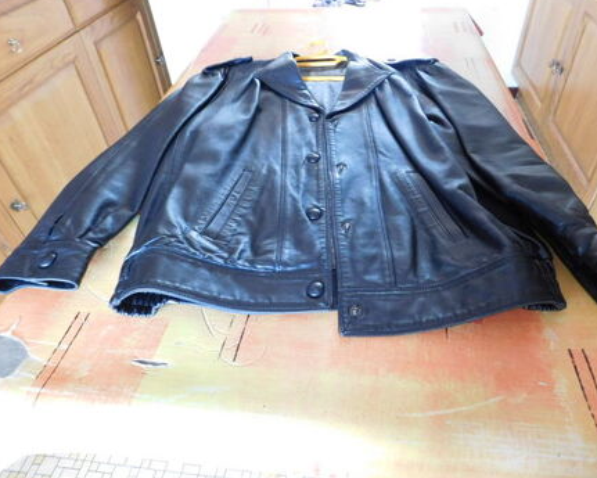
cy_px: 241
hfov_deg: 68.0
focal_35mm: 25
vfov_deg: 56.8
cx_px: 319
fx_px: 442
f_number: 3
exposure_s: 1/8
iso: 560
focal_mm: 4
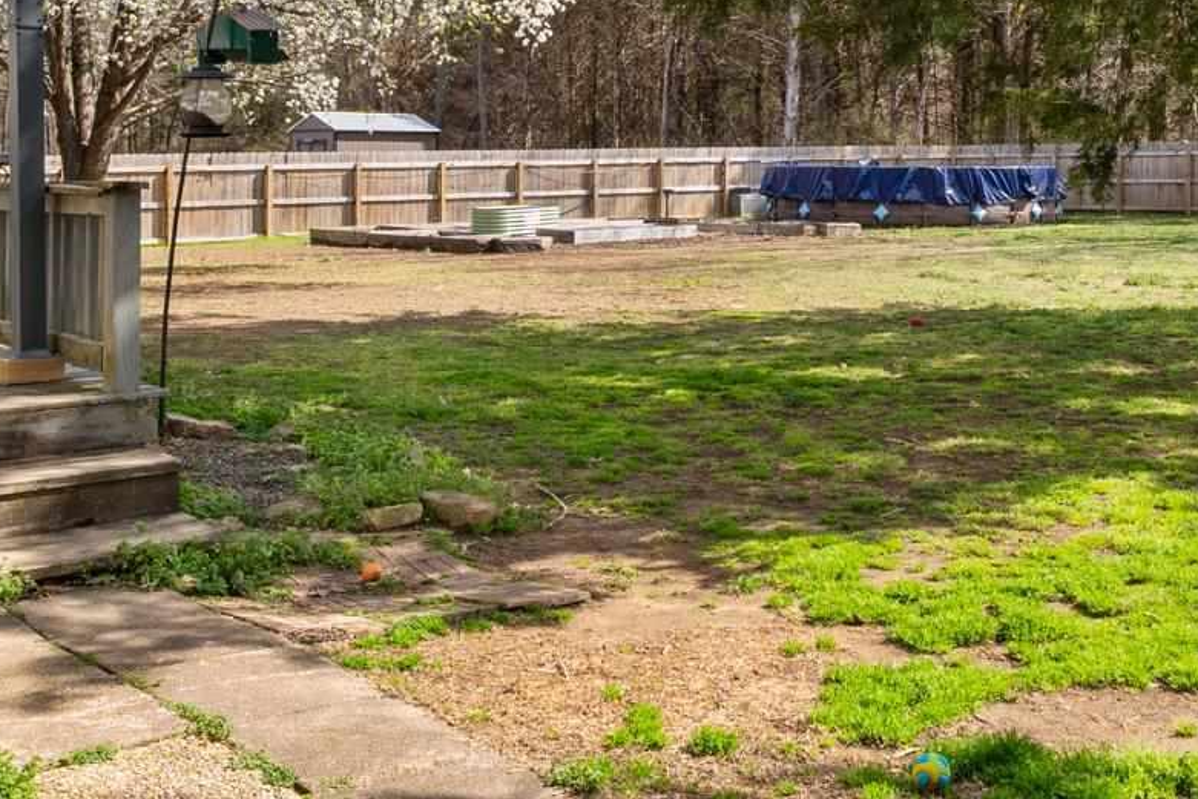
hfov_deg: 40.8
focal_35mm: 48
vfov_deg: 27.4
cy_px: 140
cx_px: 764
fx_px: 1598
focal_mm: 10
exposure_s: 1/250
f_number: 9
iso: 200
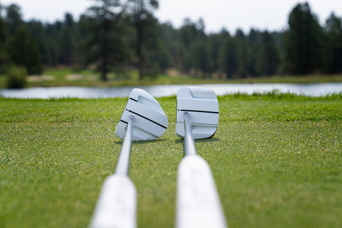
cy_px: 114
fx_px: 665
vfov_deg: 19.5
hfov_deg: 28.8
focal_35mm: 70
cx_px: 171
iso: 320
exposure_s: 1/1600
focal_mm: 70
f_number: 6.3
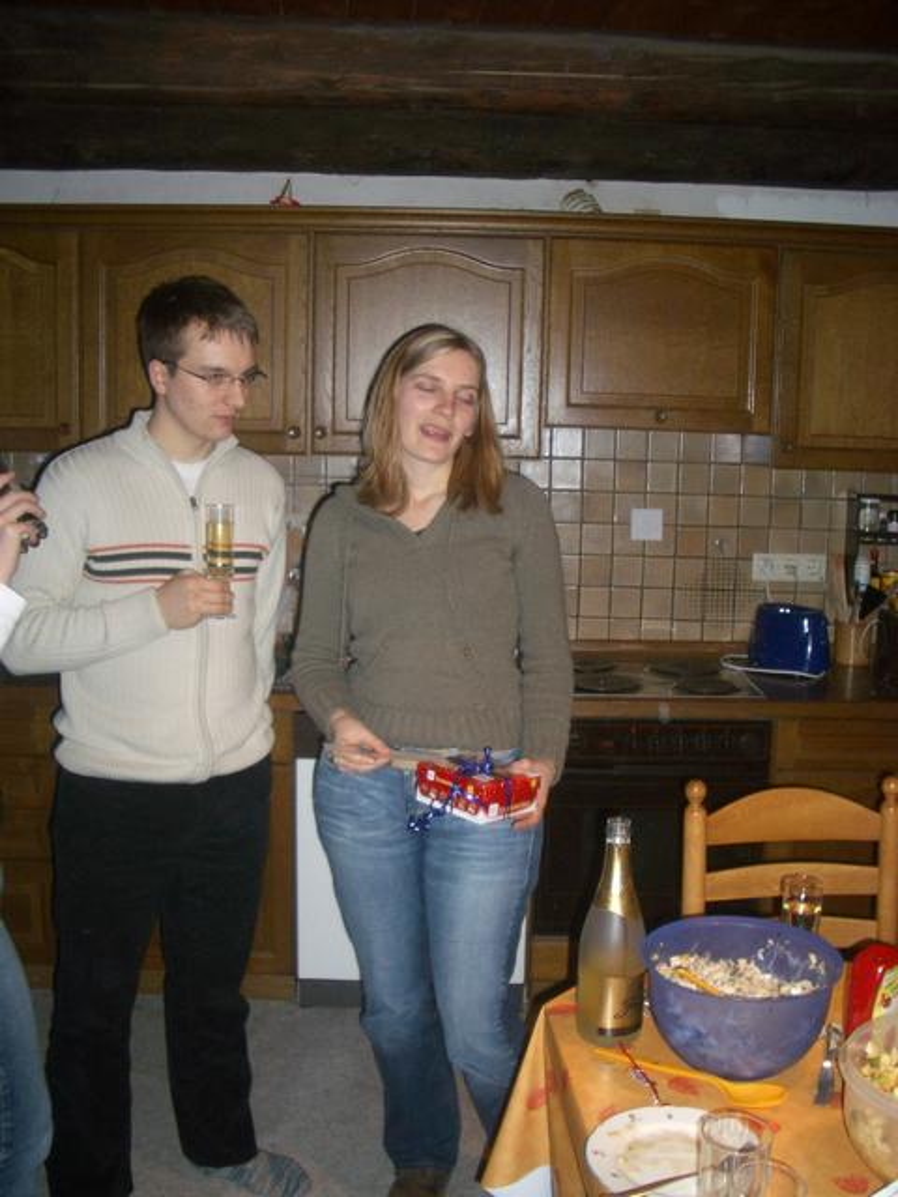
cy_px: 598
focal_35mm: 35
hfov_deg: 40.7
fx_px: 1211
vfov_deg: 52.6
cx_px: 449
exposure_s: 1/60
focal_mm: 5.8
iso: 100
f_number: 2.6
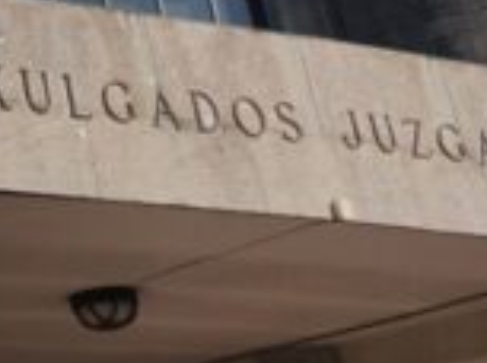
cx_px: -404
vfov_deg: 12.2
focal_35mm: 114
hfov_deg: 14.9
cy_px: -204
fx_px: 1600
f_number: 1.7
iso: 100
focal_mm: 4.25
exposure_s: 1/4965
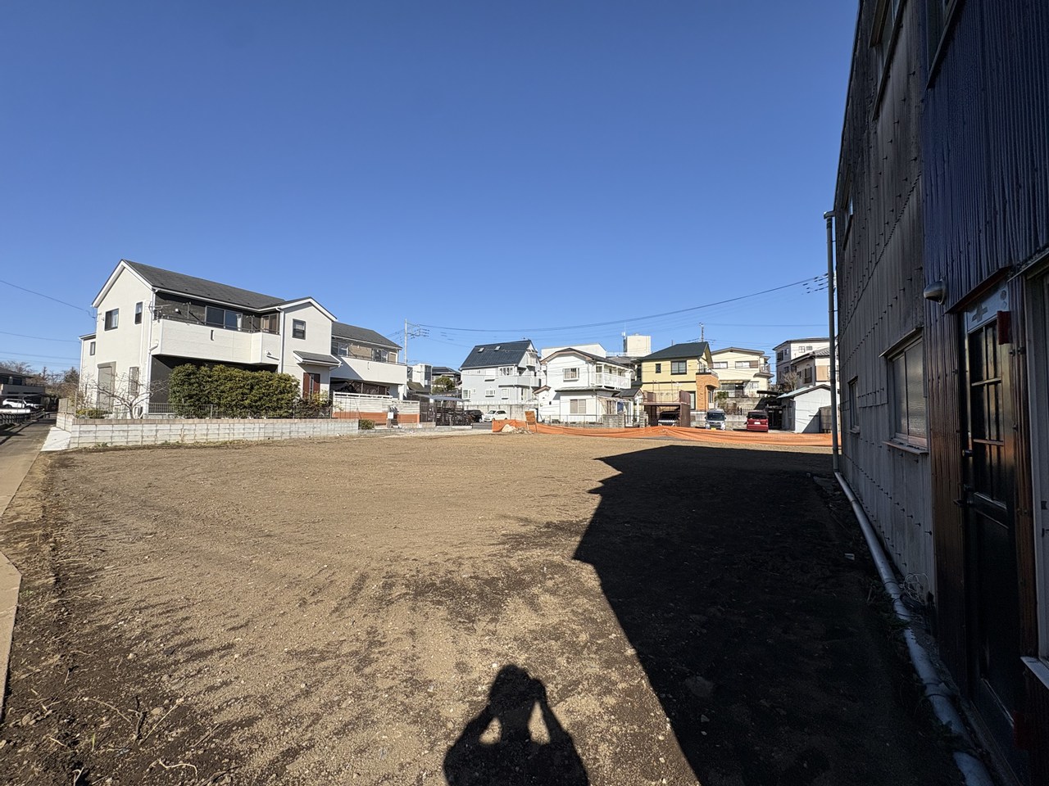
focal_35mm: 14
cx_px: 524
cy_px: 393
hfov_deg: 102.1
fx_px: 424
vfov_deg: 85.7
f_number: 2.2
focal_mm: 2.22
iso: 50
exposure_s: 1/2985
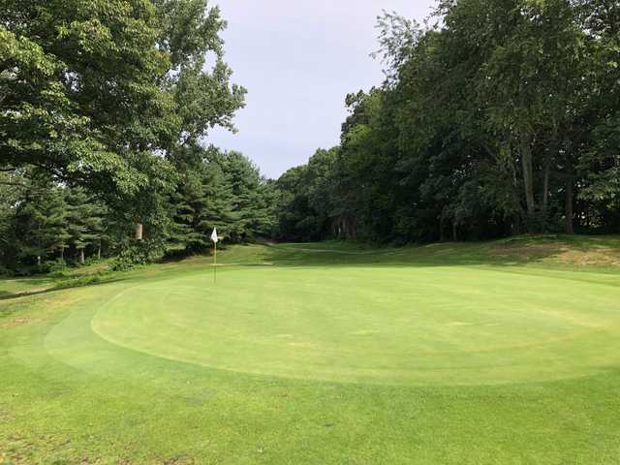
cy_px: 232
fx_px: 502
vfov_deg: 49.7
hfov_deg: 63.4
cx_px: 310
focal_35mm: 28
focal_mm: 3.99
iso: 20
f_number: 1.8
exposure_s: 1/991
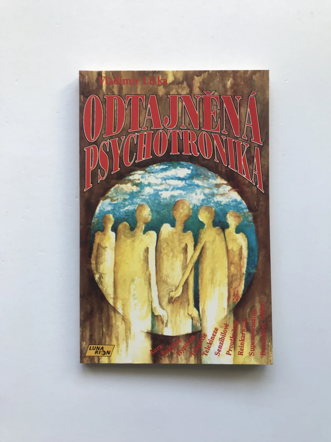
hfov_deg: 49.7
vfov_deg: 63.4
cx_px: 166
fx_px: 357
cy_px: 221
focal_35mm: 28
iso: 25
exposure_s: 1/50
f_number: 1.8
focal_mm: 3.99
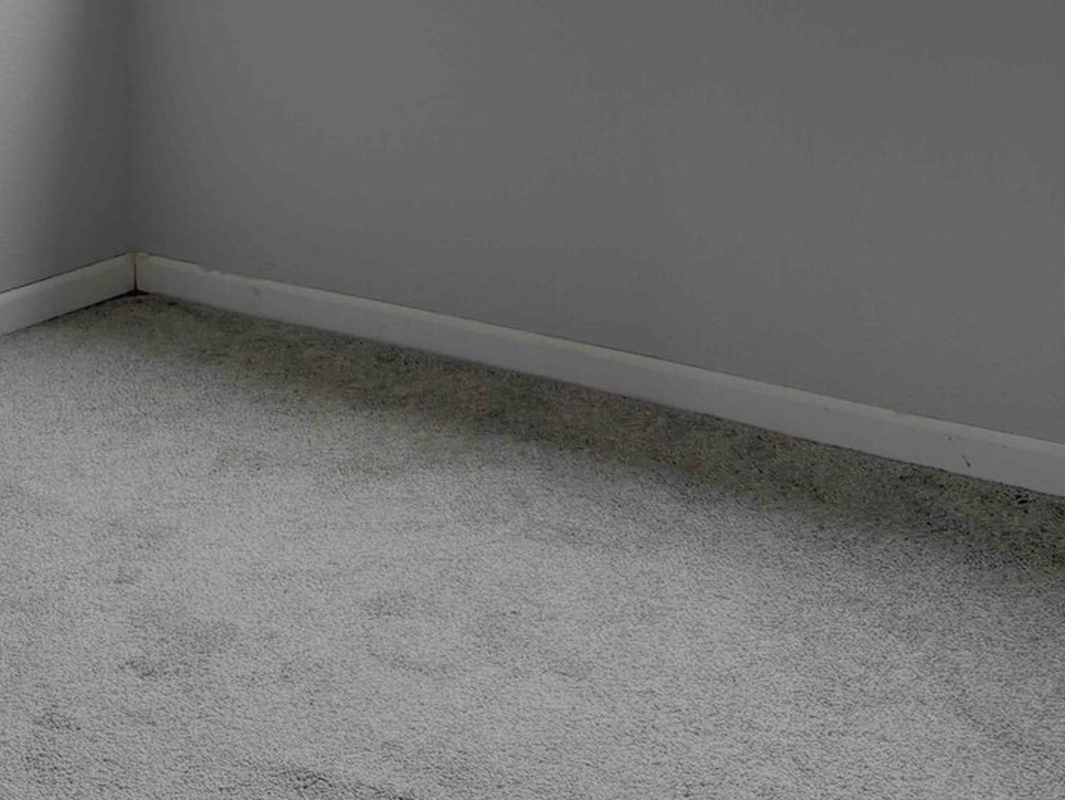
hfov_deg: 34.3
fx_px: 1693
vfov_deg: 25.4
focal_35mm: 55
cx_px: 293
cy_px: 26
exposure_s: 1/97
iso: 200
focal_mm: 6.76
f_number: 1.78
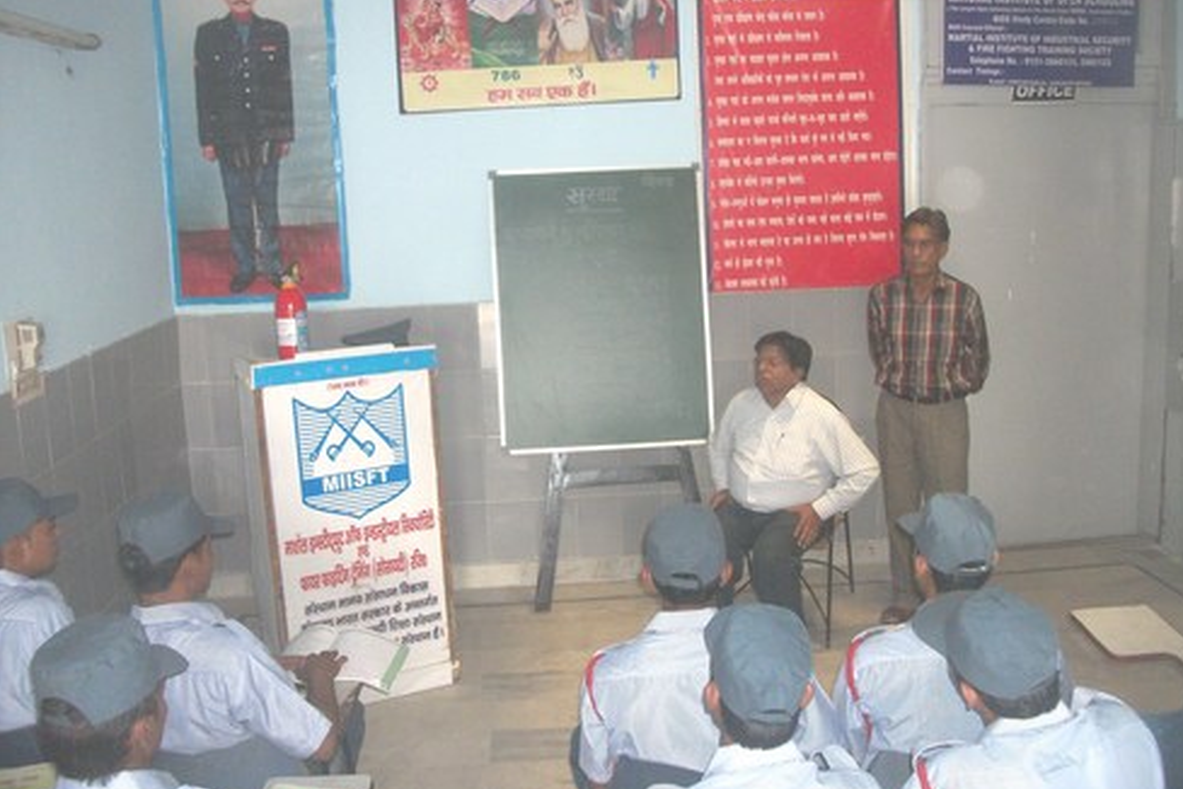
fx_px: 1117
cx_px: 602
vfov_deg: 38.8
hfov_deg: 55.8
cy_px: 350
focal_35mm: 34
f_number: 2.9
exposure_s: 1/60
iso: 250
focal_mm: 5.7
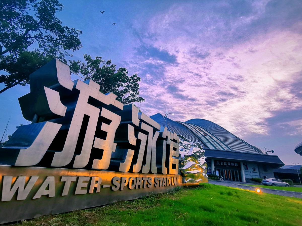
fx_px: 148
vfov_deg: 74.7
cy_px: 113
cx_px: 151
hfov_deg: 91.0
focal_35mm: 17
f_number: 2.2
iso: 160
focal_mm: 2.26
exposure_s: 1/100
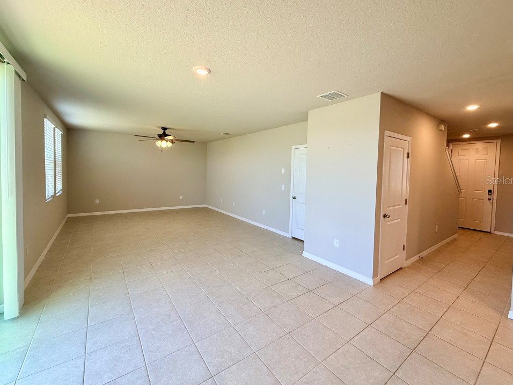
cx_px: 262
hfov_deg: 98.2
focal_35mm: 15
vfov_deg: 81.6
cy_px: 180
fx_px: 222
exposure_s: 1/120
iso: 100
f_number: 2.2
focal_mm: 2.22
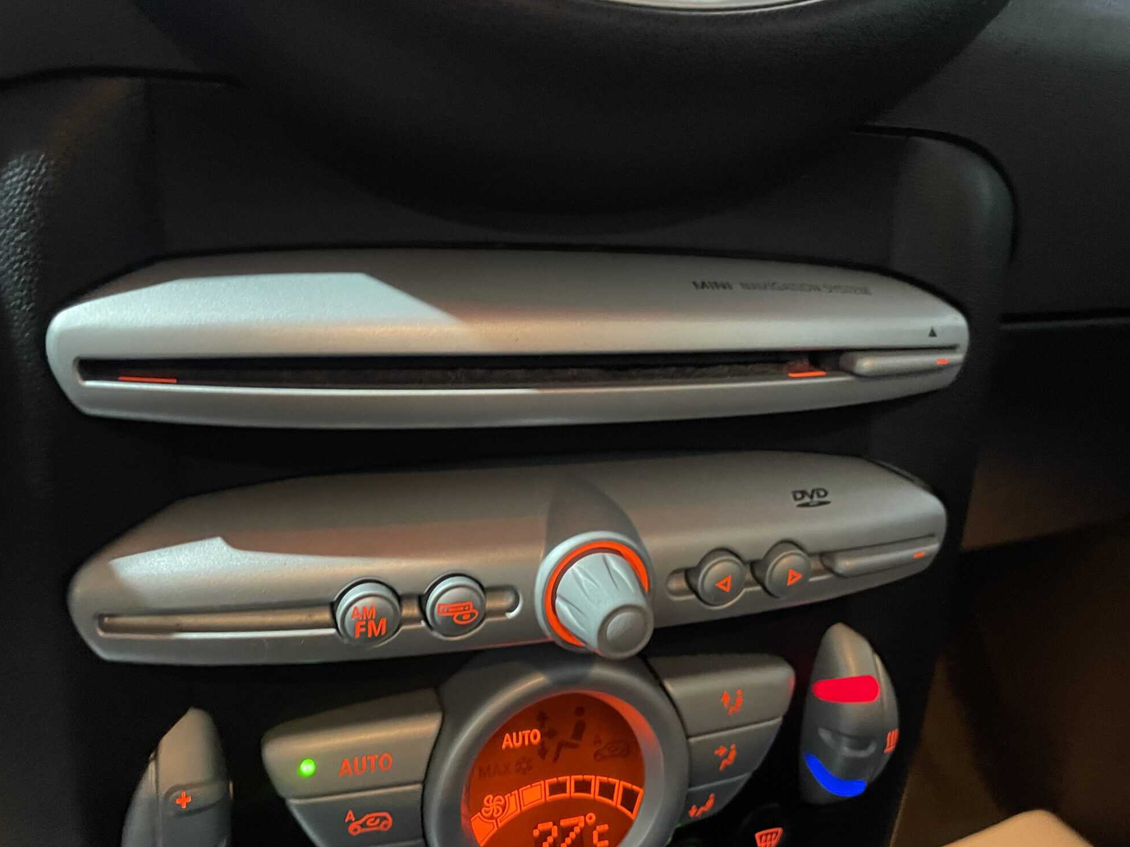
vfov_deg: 51.3
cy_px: 434
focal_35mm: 27
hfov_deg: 65.3
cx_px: 566
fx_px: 881
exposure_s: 1/29
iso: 800
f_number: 1.6
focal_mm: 4.2
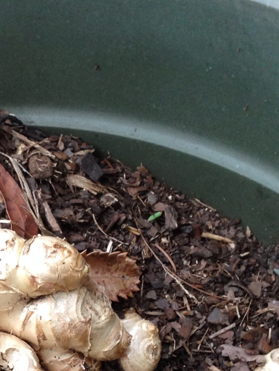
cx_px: 4
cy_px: 300
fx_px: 1020
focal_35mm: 95
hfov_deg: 15.3
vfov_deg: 20.4
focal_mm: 4.12
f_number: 2.4
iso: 100
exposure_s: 1/20
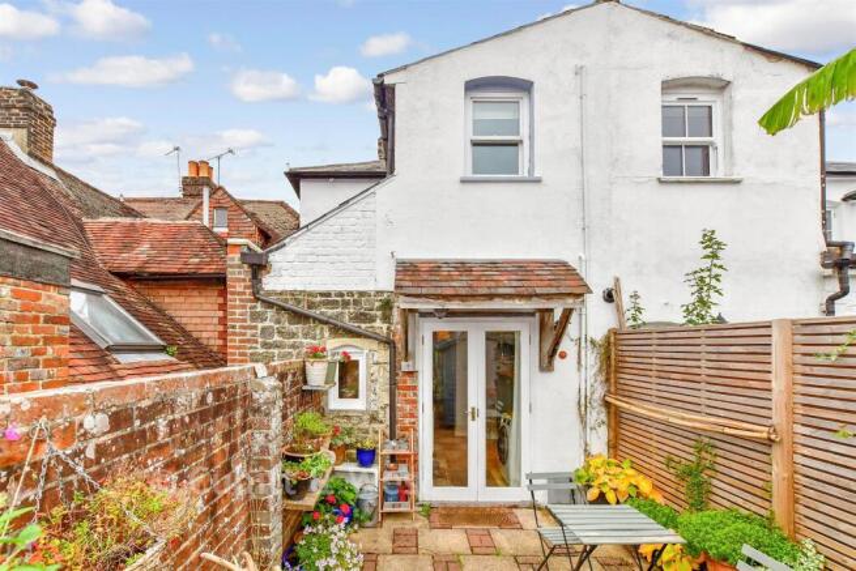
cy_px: 286
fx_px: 357
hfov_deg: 100.4
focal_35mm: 15
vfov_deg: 77.4
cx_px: 428
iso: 400
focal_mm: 10
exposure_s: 1/160
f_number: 8
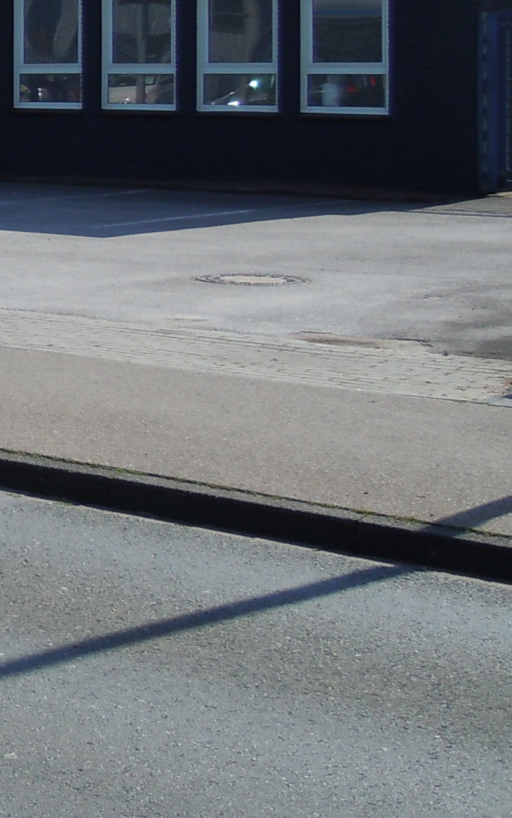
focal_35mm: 84
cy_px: 81
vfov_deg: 24.0
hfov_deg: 13.3
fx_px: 1875
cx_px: -519
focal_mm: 5.4
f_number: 3.5
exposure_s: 1/800
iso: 100
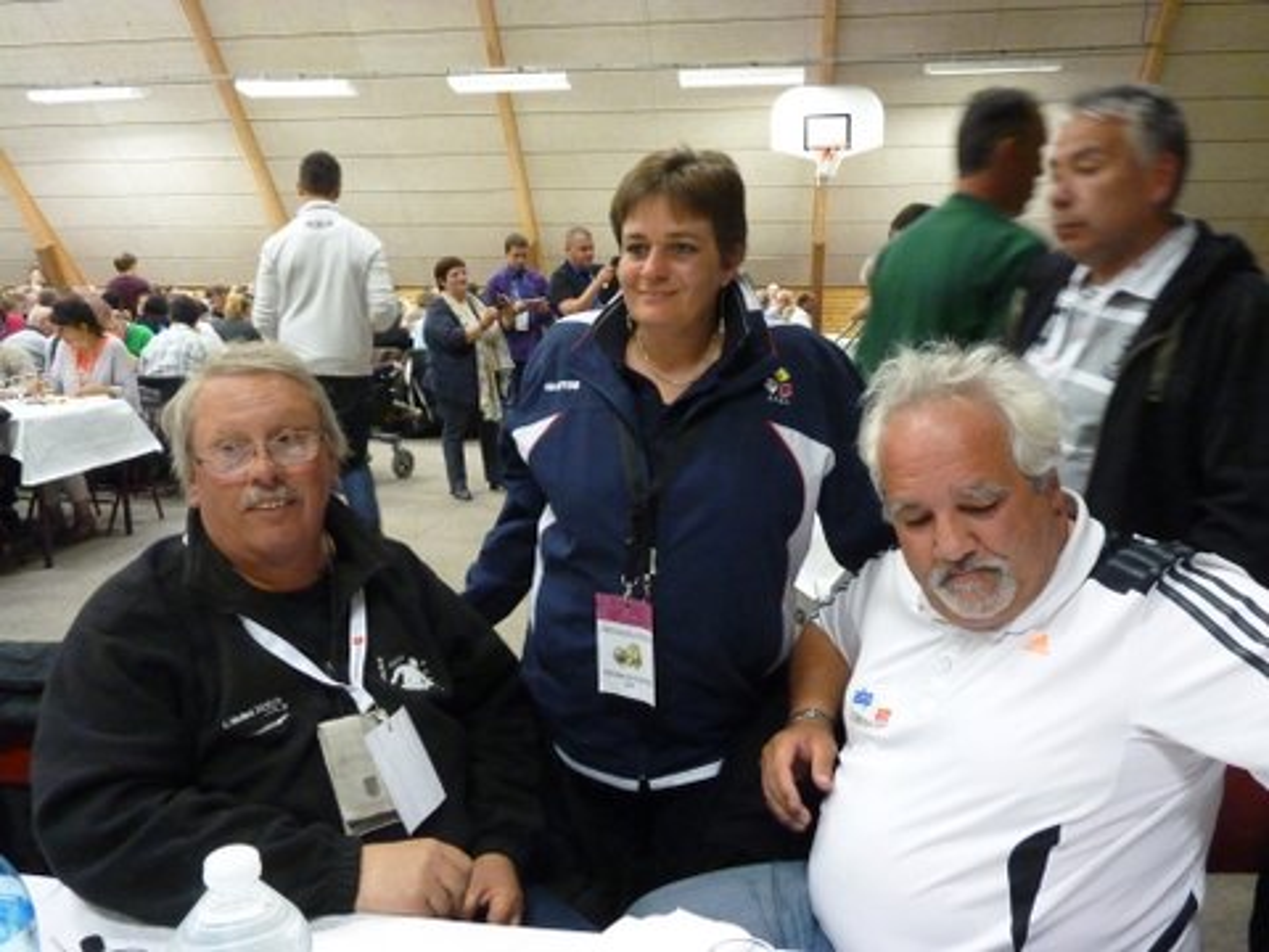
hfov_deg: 65.3
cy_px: 476
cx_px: 634
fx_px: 990
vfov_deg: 51.4
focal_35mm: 27
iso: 800
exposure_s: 1/30
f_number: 2.8
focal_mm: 4.8
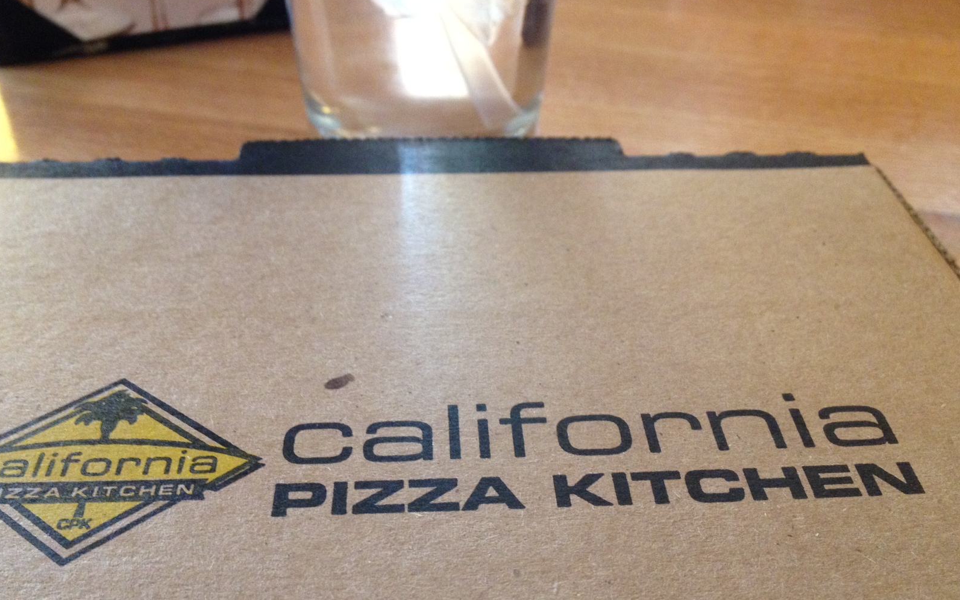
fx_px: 994
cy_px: 362
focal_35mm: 38
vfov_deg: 33.5
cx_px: 478
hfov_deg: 51.5
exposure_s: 1/20
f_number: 2.4
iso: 320
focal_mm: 4.28
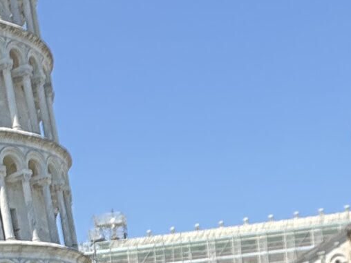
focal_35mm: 116
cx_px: 221
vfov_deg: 12.2
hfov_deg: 16.9
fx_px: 1176
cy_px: 396
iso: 25
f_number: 1.9
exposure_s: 1/363
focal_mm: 2.69
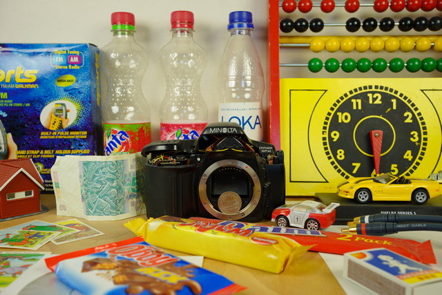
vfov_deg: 37.9
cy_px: 148
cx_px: 221
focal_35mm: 35
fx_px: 430
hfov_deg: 54.4
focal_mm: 35
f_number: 8
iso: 100
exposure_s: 1/20
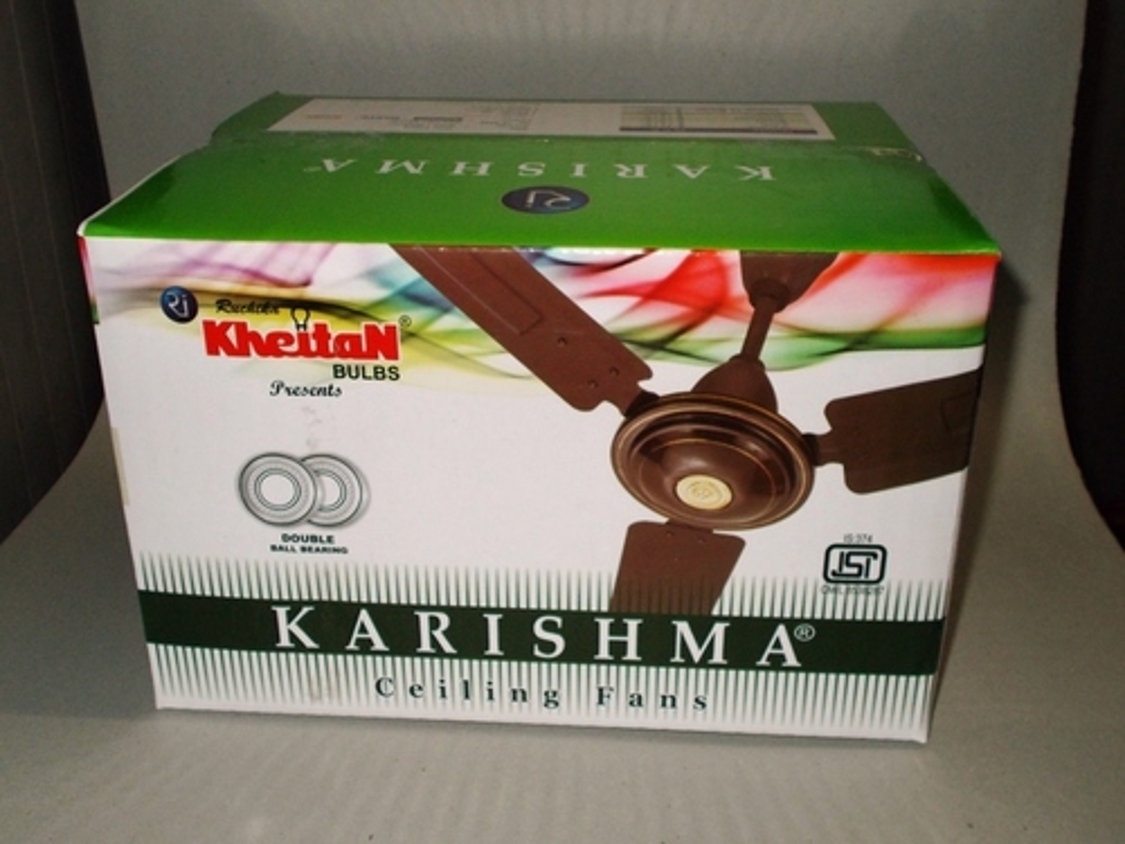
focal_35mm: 39
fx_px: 1267
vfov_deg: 36.8
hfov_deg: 47.9
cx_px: 562
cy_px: 422
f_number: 3.9
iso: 200
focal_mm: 6.9
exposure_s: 1/30
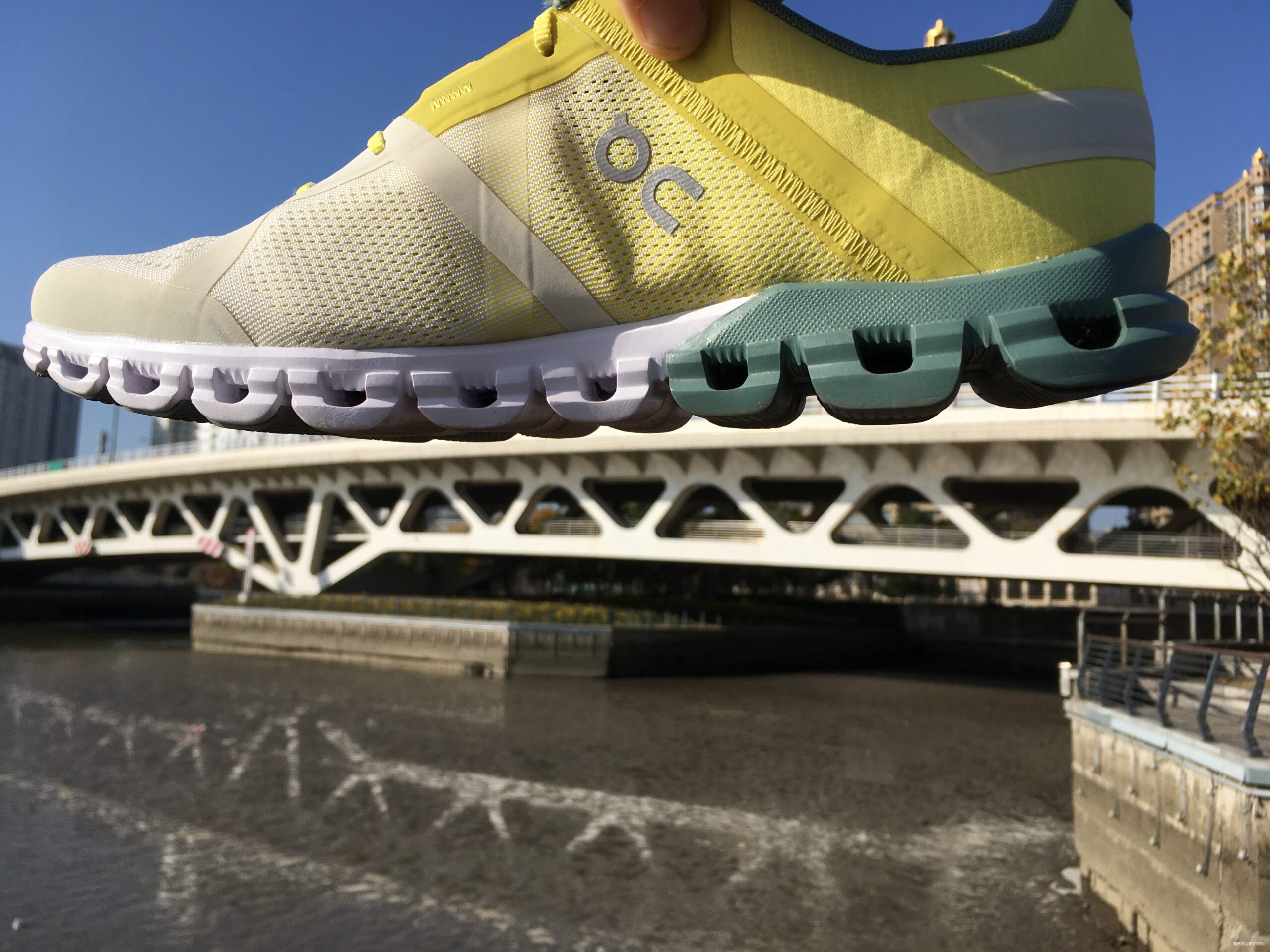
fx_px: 1064
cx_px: 635
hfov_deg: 61.7
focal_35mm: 29
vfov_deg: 48.2
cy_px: 476
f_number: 2.2
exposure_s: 1/2481
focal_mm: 4.15
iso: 25
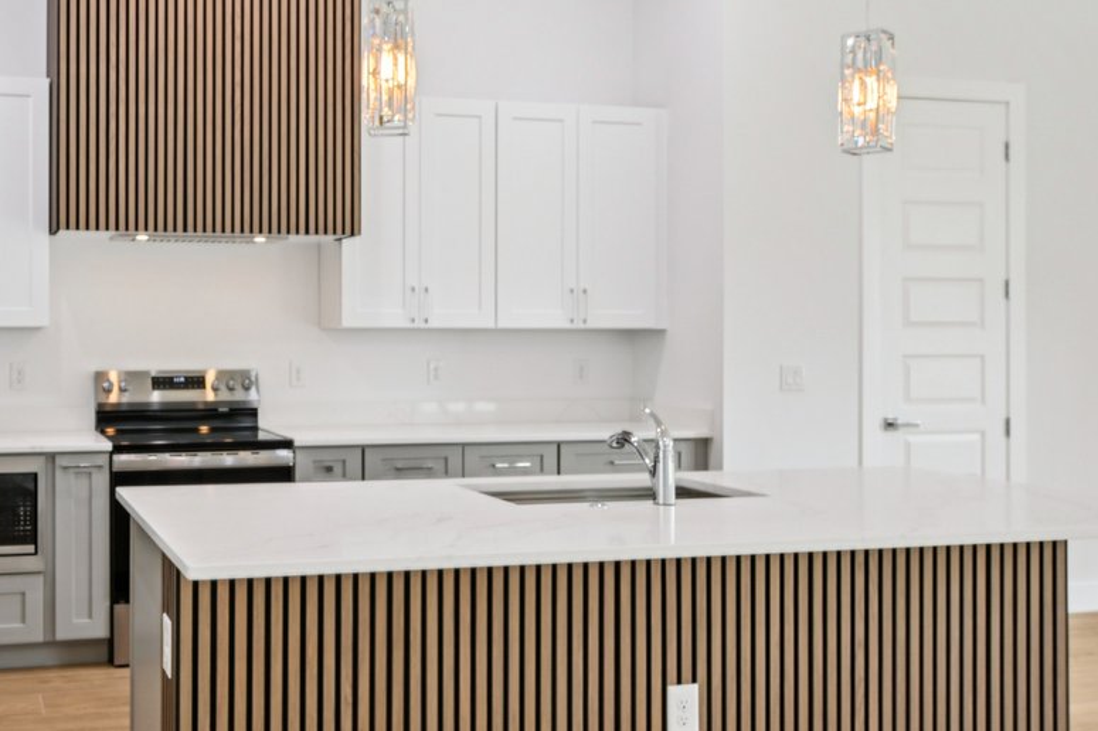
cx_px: 215
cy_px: 321
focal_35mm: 37
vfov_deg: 35.9
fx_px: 1128
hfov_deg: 48.9
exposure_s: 1/25
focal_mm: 14
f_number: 8
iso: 400
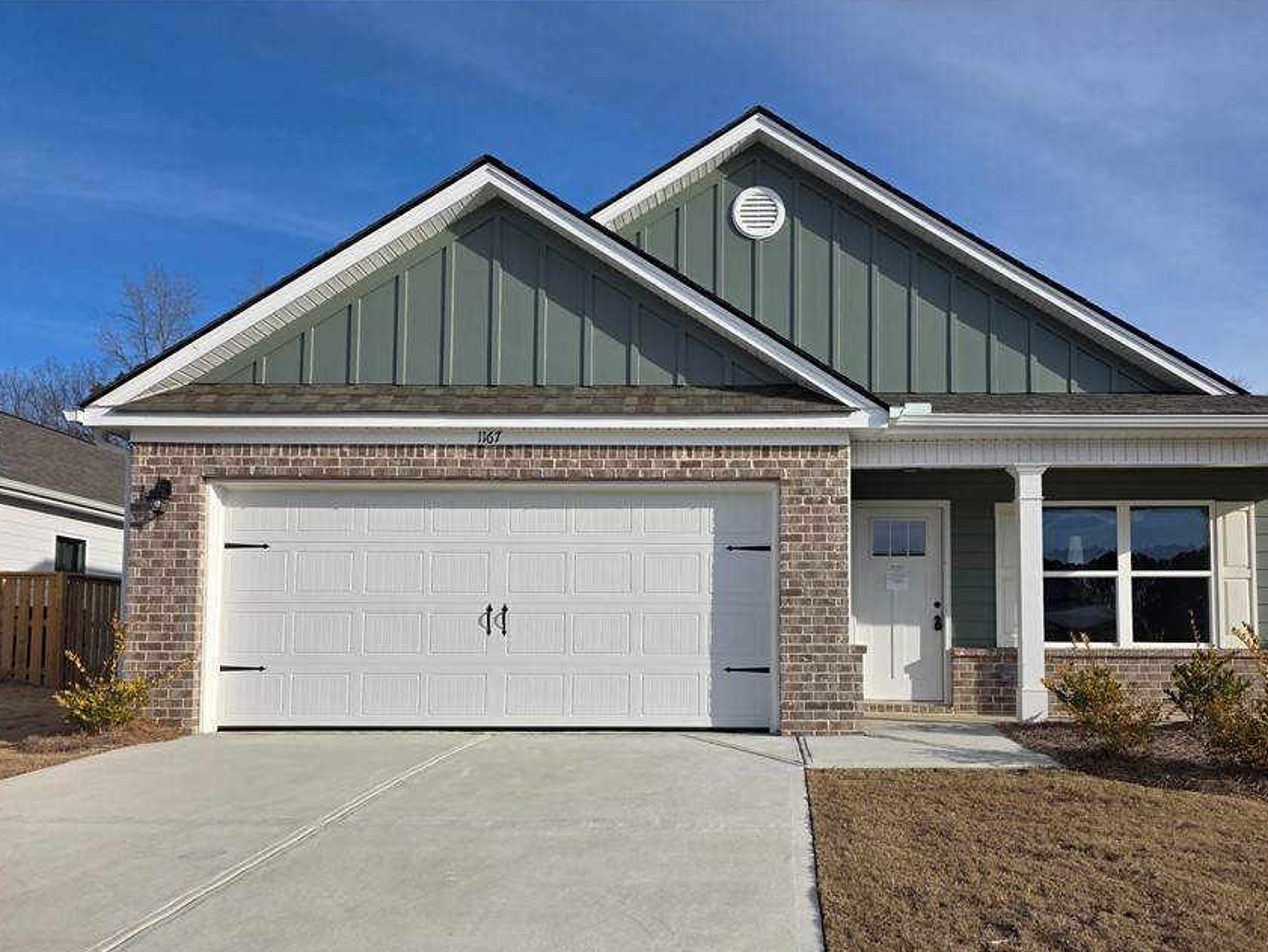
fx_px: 1026
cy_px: 572
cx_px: 730
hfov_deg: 63.1
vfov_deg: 49.4
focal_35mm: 28
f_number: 1.7
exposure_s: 1/7061
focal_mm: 6.3
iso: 80
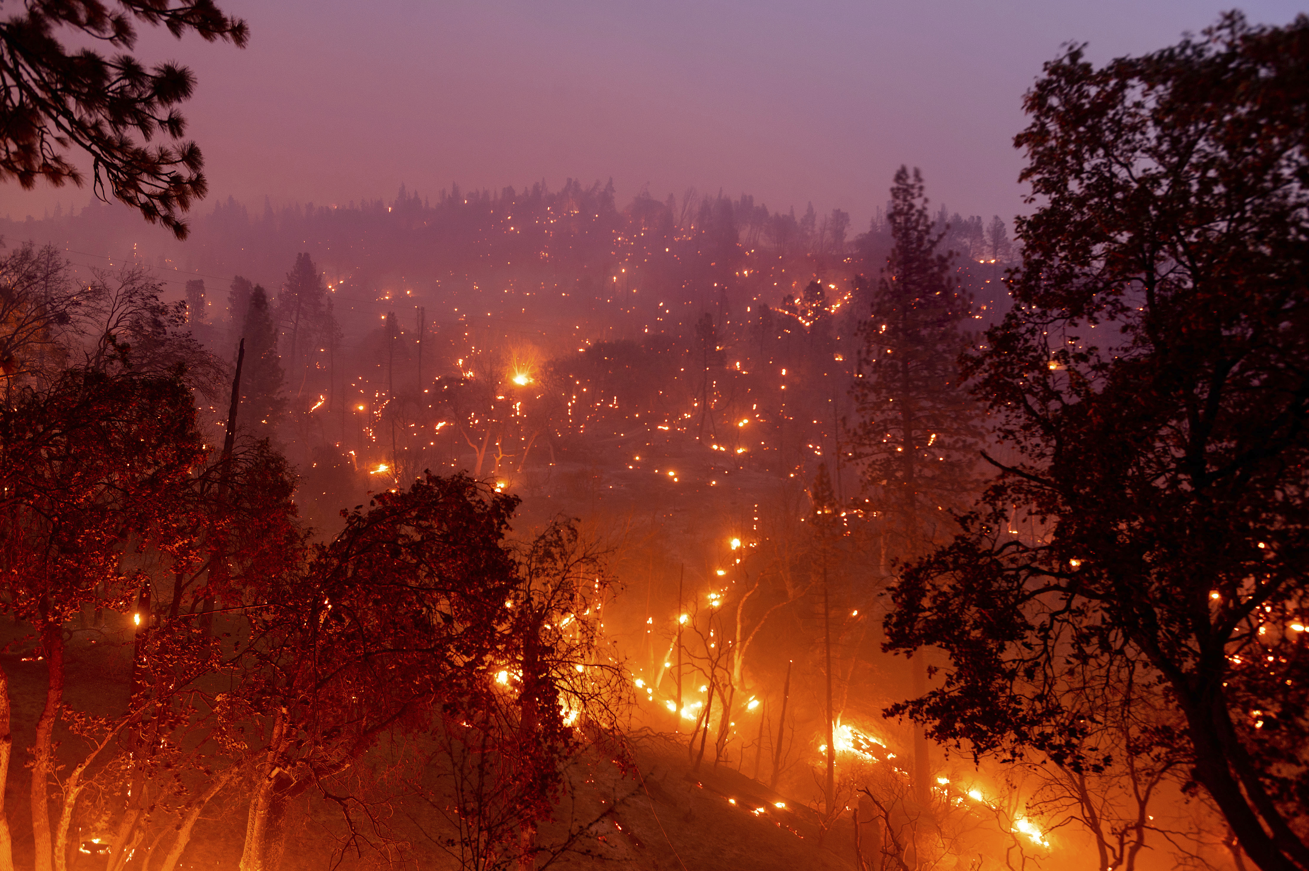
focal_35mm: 22
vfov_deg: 57.2
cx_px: 654
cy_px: 436
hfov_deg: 78.6
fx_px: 799
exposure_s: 20
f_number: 4.8
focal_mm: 22
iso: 400
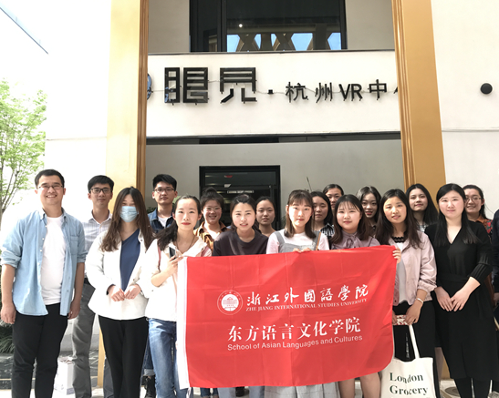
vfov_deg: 48.5
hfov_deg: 58.7
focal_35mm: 30
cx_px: 267
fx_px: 443
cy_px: 196
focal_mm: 3.99
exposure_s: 1/127
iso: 20
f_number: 1.8
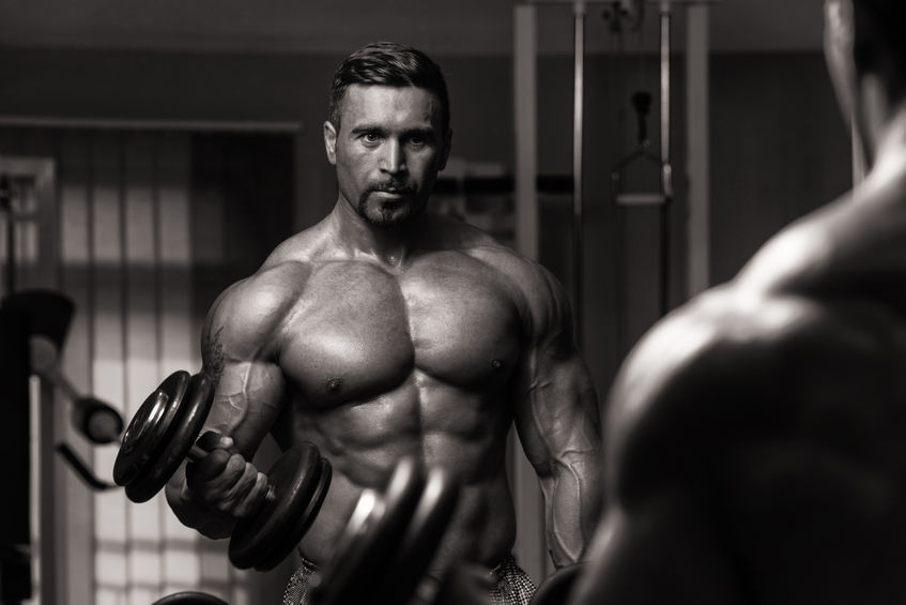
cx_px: 453
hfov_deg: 17.6
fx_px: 2920
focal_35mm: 116
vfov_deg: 11.8
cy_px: 302
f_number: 5
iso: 100
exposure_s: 1/200
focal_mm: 116
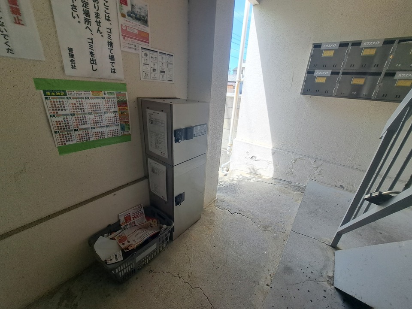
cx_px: 206
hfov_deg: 106.2
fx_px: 155
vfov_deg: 89.9
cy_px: 154
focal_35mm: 13
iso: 50
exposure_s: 1/202
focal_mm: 1.74
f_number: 2.2
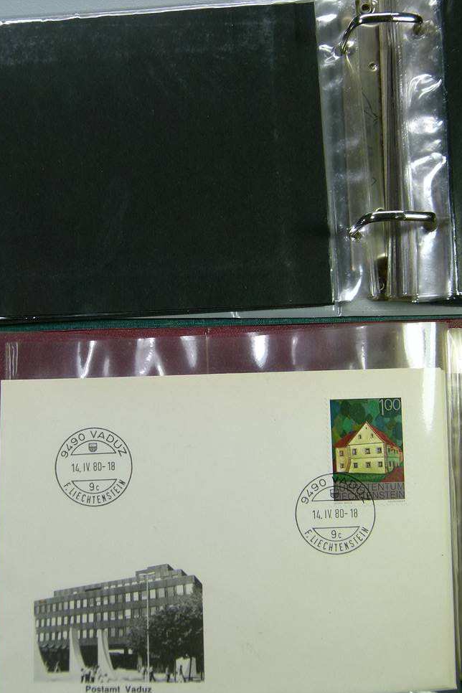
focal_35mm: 43
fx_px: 828
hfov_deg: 31.1
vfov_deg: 45.4
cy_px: 339
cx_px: 189
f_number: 3.1
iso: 100
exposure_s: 1/100
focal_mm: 7
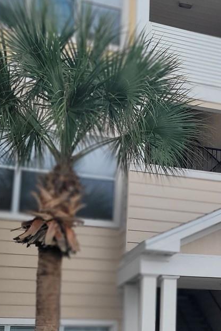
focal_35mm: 69
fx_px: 635
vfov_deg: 28.7
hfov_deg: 18.4
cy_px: 256
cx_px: 288
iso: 40
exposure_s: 1/612
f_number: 1.8
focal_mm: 5.4
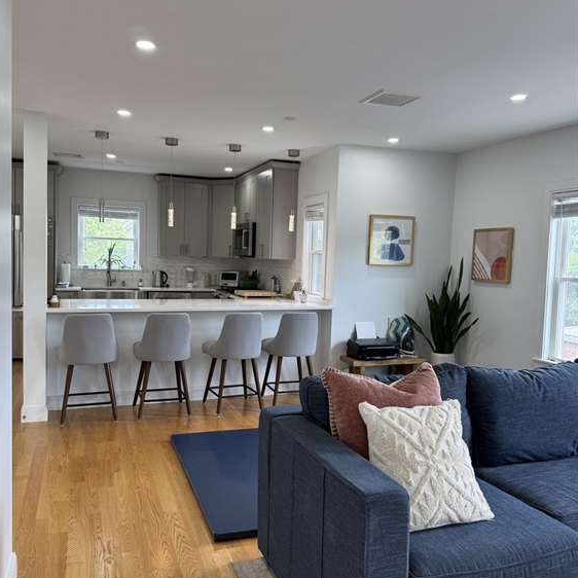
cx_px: 283
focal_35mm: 29
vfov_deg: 55.6
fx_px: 548
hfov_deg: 55.6
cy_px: 288
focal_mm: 6.76
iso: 80
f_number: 1.78
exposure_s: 1/111
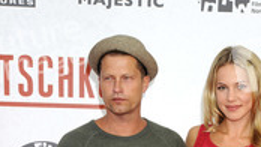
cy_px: 282
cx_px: 172
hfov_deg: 19.2
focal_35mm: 111
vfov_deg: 10.2
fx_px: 768
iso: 500
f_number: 5.6
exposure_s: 1/160
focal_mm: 46
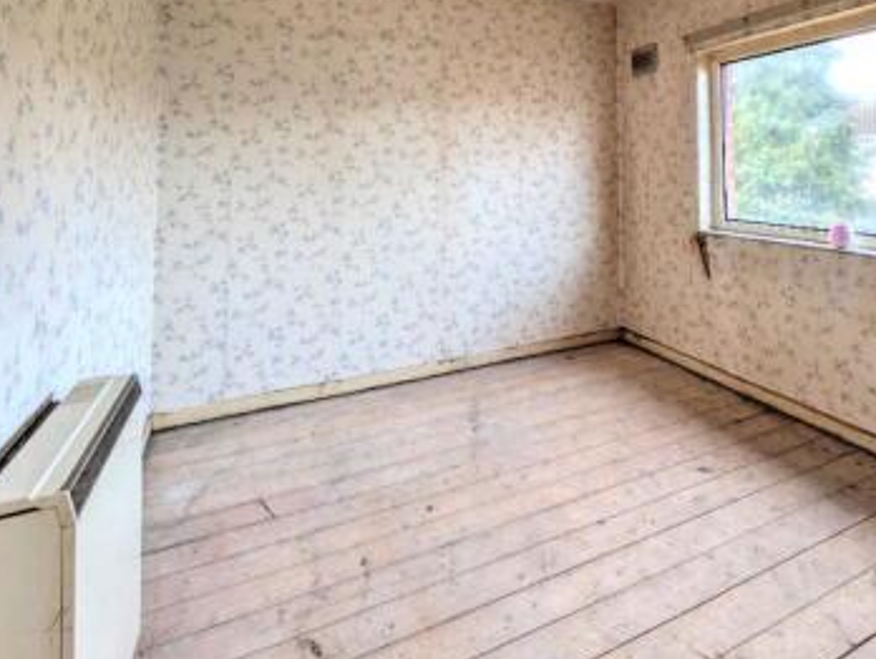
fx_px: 507
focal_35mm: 20
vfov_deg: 60.6
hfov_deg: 80.3
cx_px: 541
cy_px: 130
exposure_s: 1/161
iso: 83
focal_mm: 2.02
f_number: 1.7
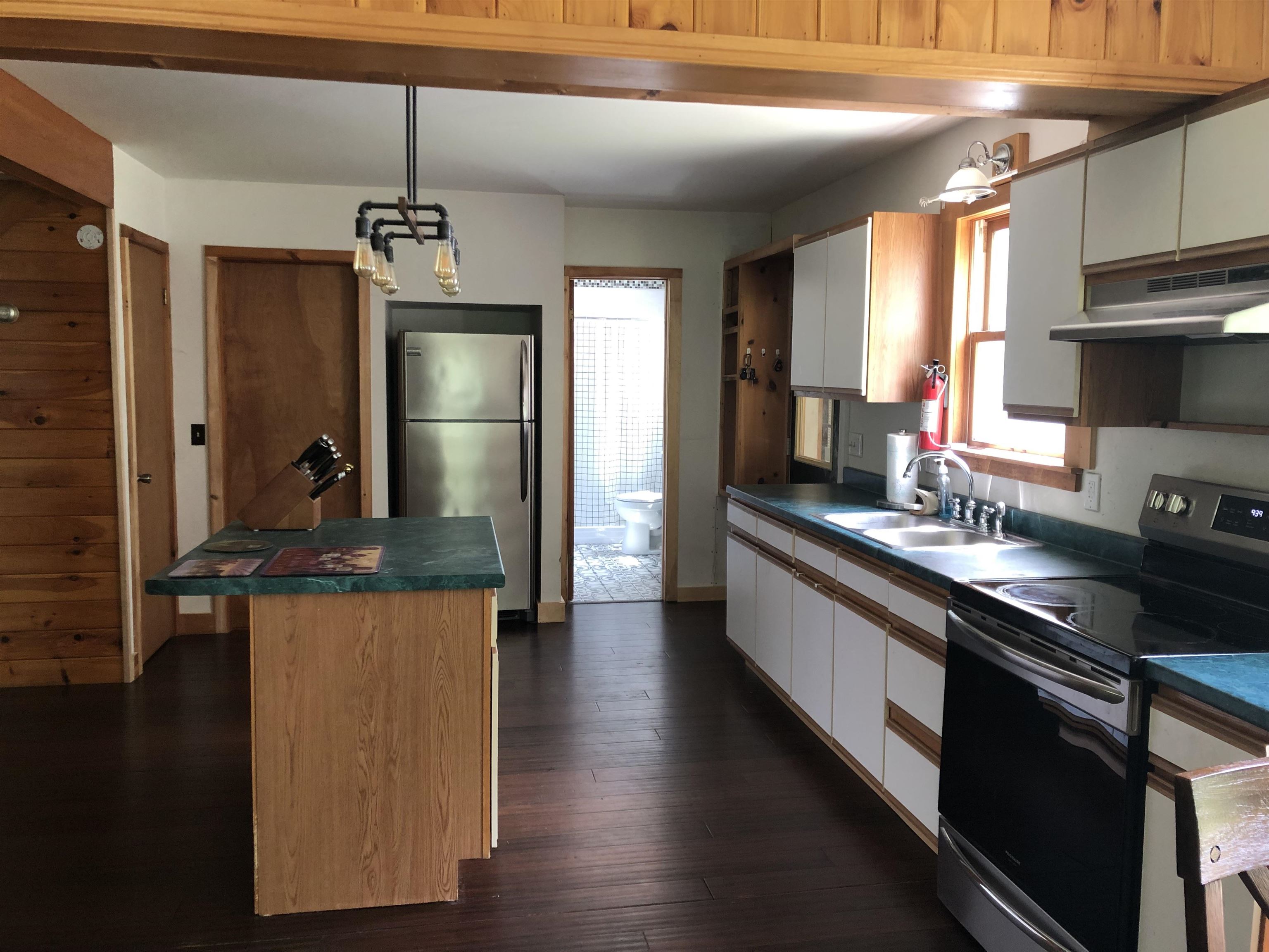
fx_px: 1026
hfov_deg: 63.4
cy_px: 476
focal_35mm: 28
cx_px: 634
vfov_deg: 49.7
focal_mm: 4
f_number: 1.8
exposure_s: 1/15
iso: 50
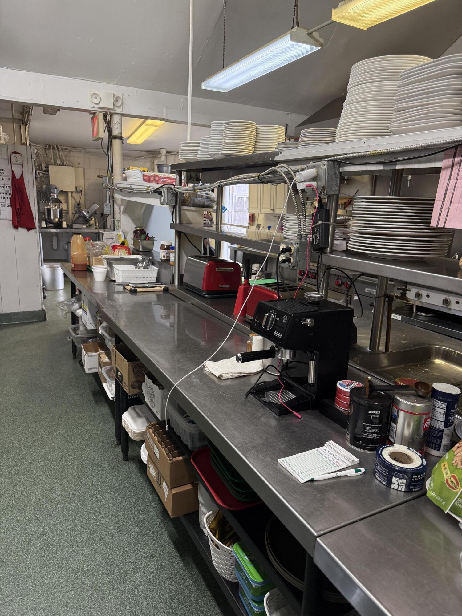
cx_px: 231
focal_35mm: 24
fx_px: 427
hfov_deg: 56.8
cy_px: 308
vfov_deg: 71.6
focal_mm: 6.76
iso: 250
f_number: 1.78
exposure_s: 1/120
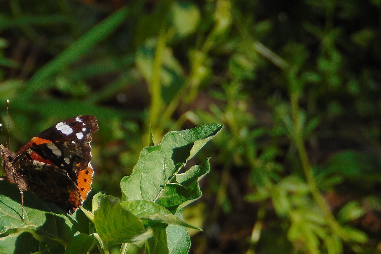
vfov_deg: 2.9
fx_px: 5057
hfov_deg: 4.3
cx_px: 48
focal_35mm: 478
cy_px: 132
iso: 80
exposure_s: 1/400
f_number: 4.1
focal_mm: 44.9
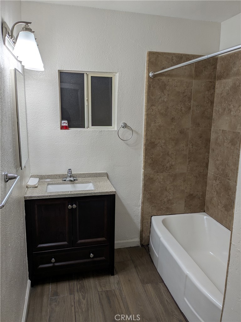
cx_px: 120
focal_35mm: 27
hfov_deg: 51.4
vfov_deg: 65.3
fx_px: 251
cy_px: 161
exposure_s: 1/177
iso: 49
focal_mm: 4.38
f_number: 1.73
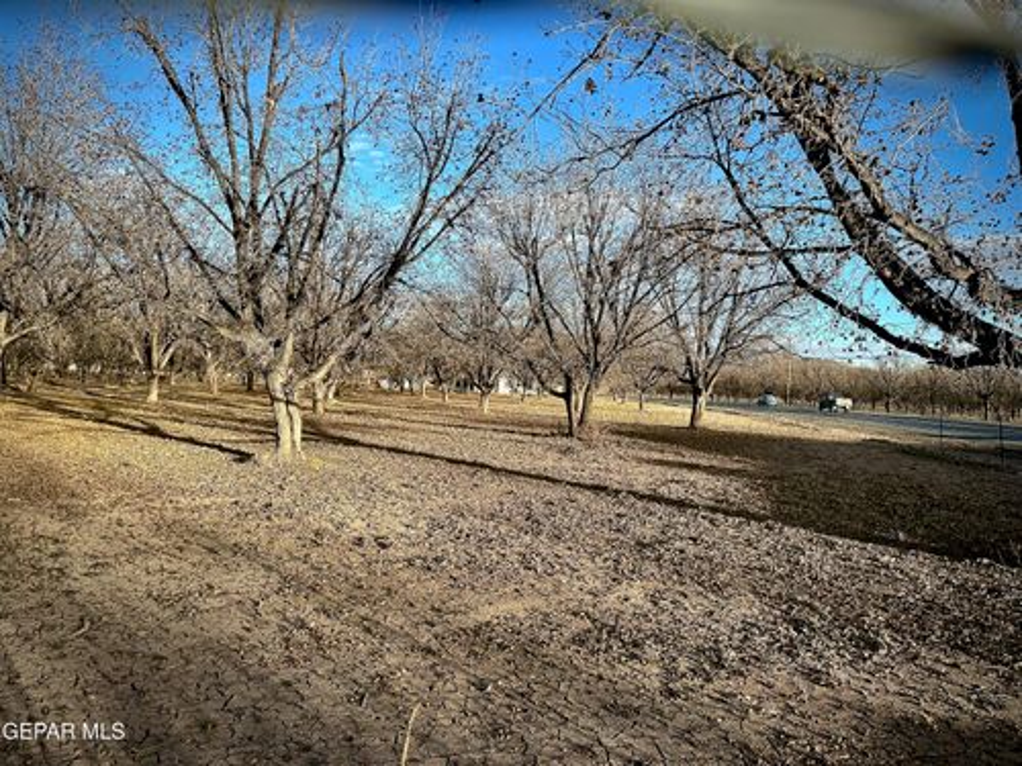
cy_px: 383
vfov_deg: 56.8
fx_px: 709
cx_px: 511
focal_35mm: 24
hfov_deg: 71.6
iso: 80
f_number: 1.78
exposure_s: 1/2070
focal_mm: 6.86
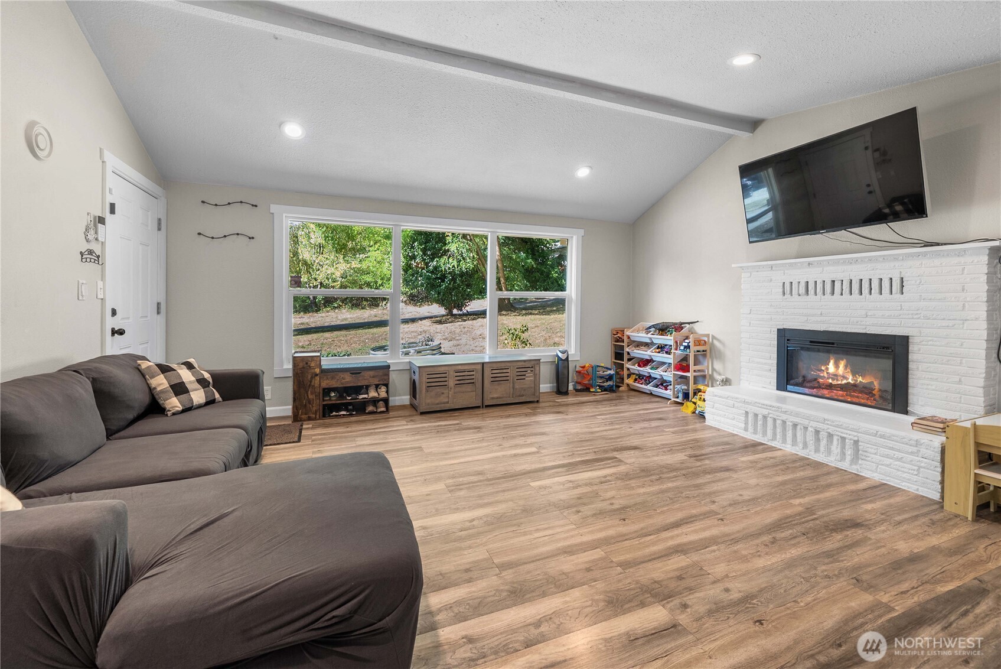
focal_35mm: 14
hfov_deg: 104.2
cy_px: 334
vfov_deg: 81.3
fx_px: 389
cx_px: 500
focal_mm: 14
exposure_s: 1/5
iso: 1000
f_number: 7.1
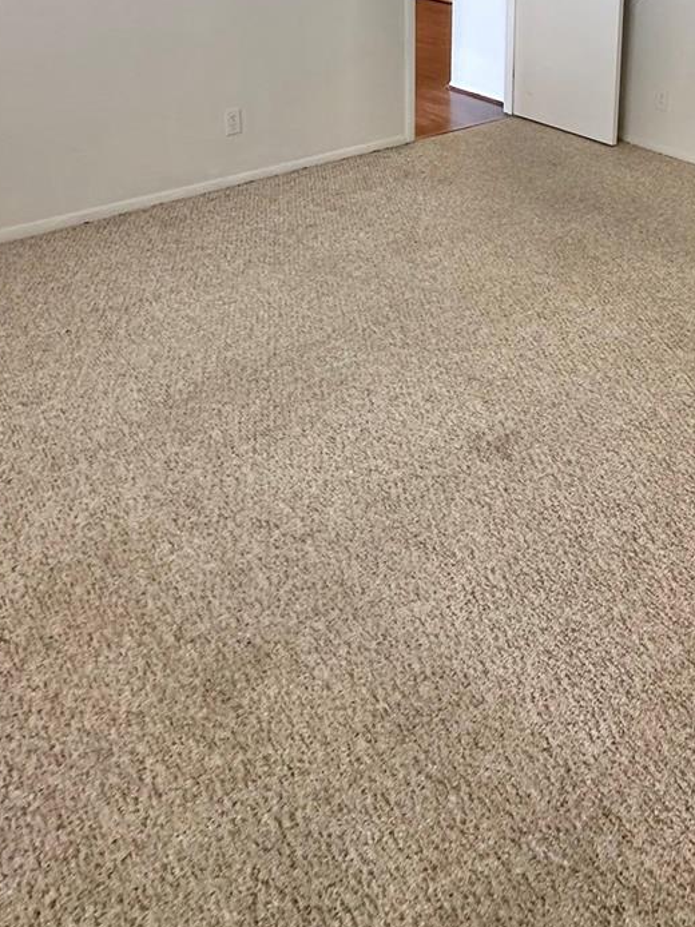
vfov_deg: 50.0
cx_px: 515
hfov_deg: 44.0
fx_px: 830
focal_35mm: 31
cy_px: 48
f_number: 2.2
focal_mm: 2.22
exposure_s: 1/60
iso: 250
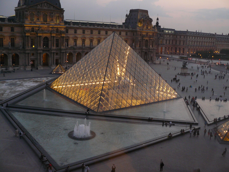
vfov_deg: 39.7
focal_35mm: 36
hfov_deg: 51.4
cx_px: 114
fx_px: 238
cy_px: 86
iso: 200
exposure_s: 1/5
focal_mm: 6
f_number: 2.8
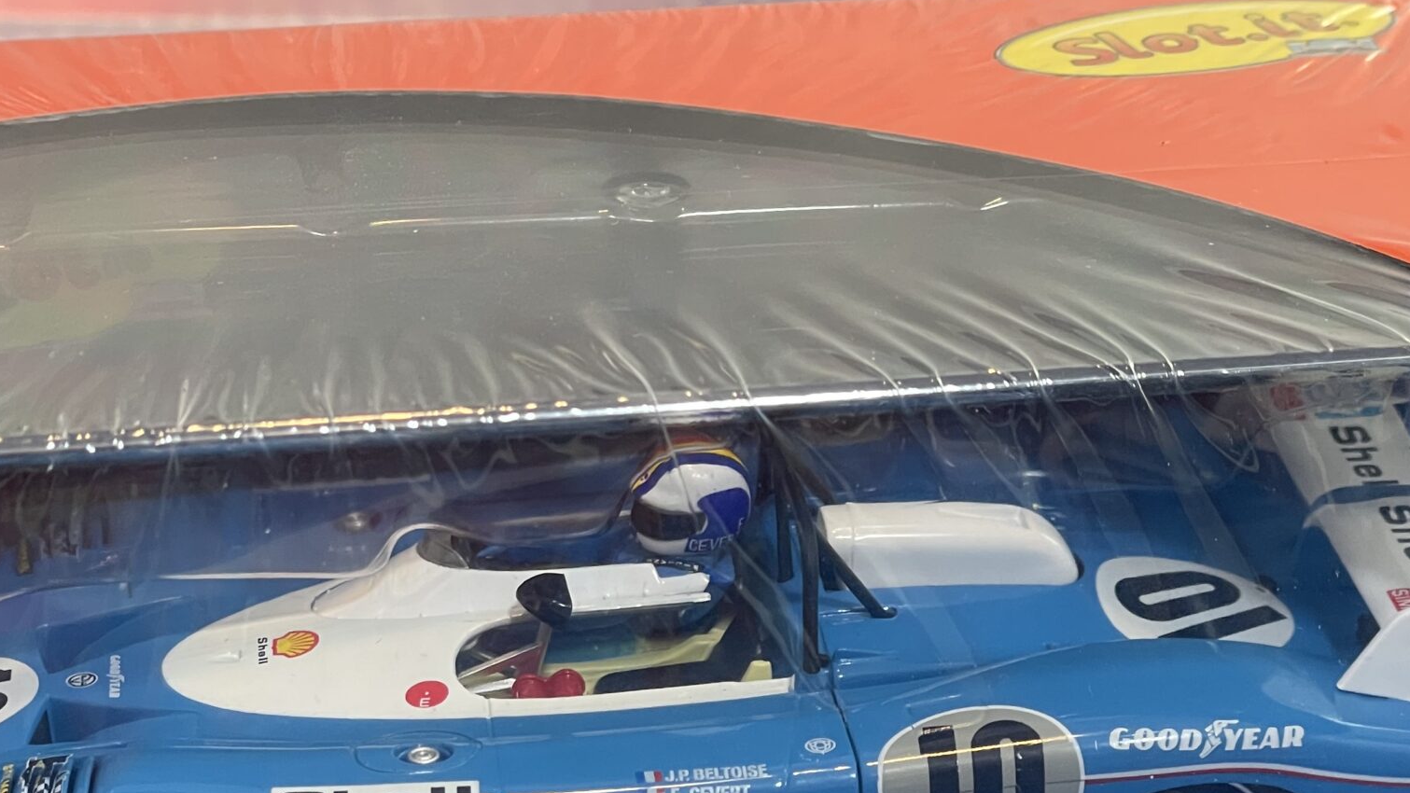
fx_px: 3589
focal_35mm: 96
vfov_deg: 12.5
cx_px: 696
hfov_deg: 22.2
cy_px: 767
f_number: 2
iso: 160
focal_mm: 6
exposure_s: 1/120
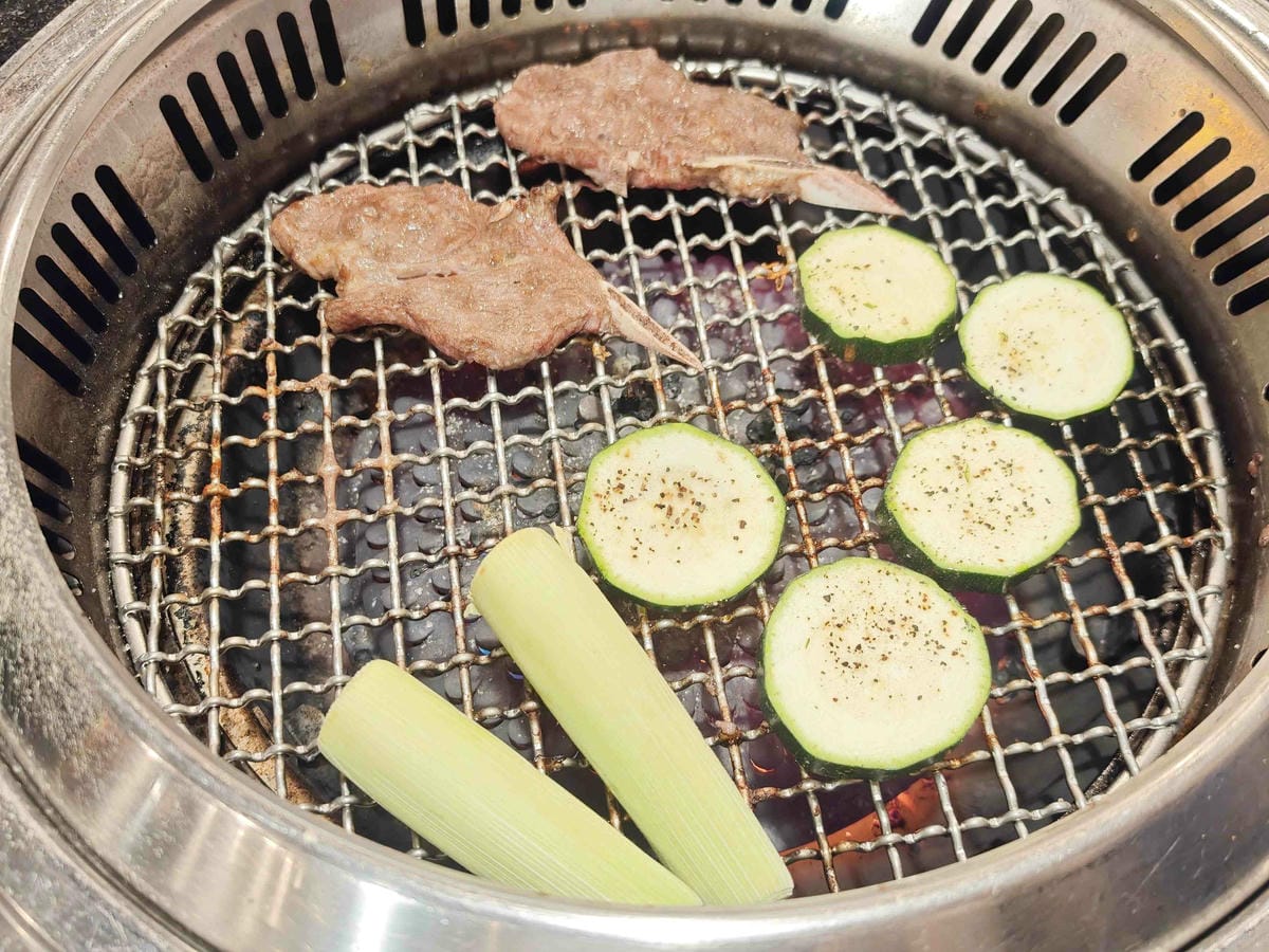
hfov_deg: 50.1
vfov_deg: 38.7
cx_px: 634
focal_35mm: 37
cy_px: 476
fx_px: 1356
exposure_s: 1/60
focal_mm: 8.72
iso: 281
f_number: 2
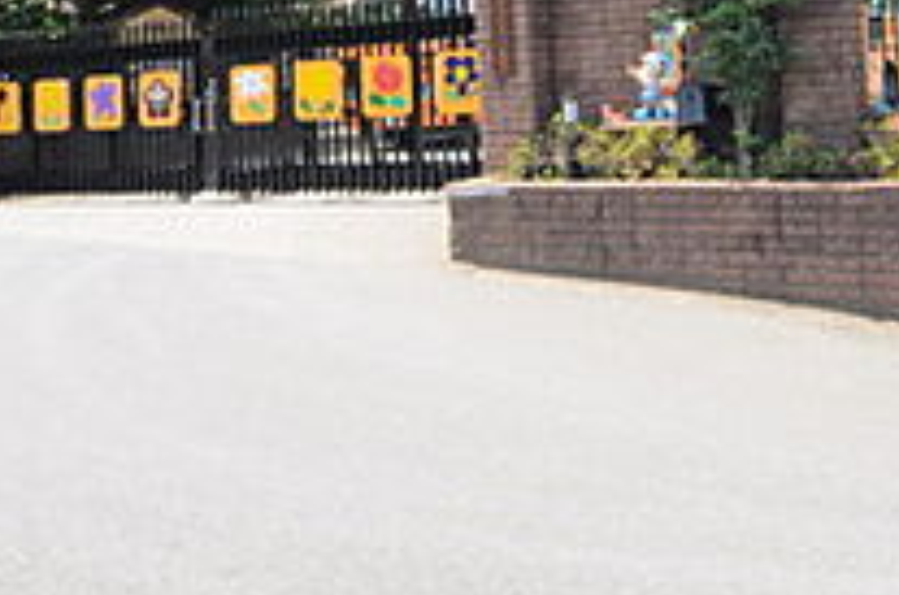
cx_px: 673
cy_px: 15
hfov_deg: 51.0
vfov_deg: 33.9
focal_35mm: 36
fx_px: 897
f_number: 7.1
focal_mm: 8
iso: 200
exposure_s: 1/200
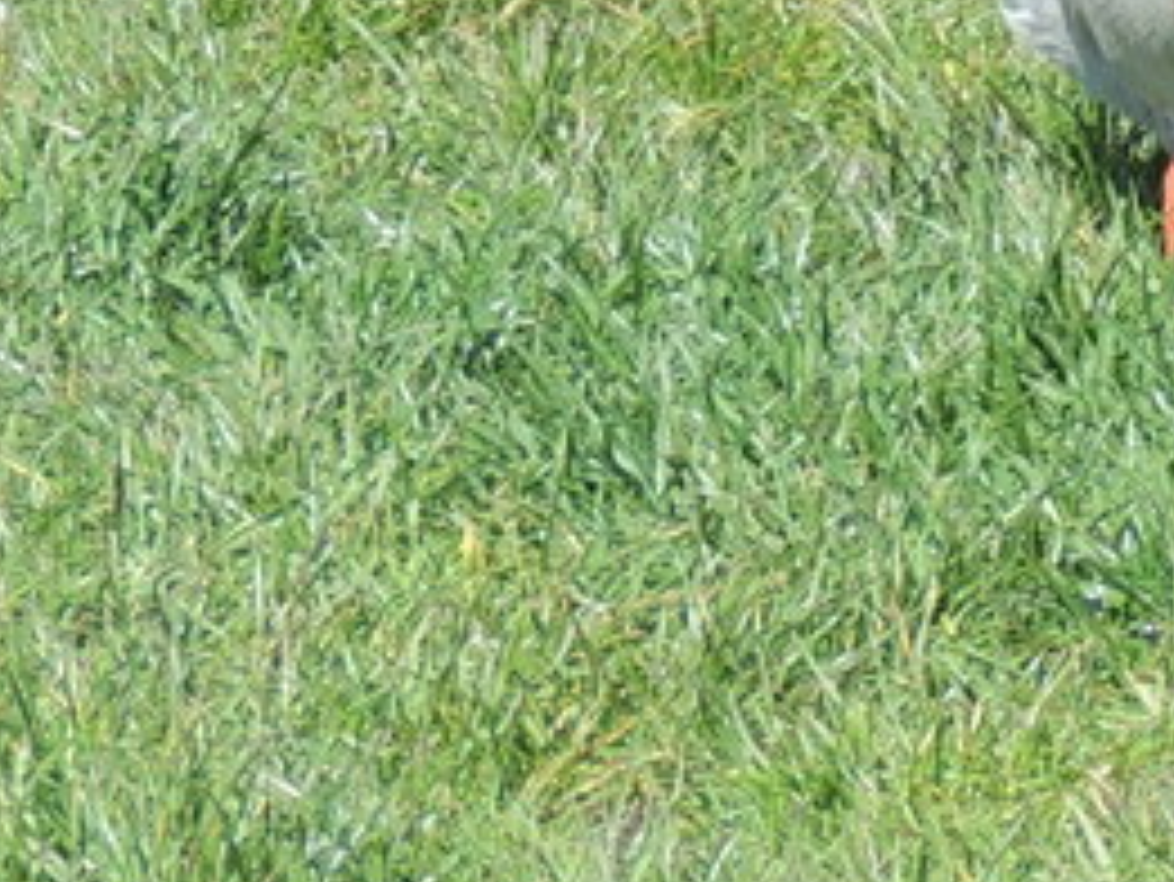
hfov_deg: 2.0
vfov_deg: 1.5
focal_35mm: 981
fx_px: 33286
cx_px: 1651
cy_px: 225
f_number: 4.6
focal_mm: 35.6
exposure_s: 1/320
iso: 100
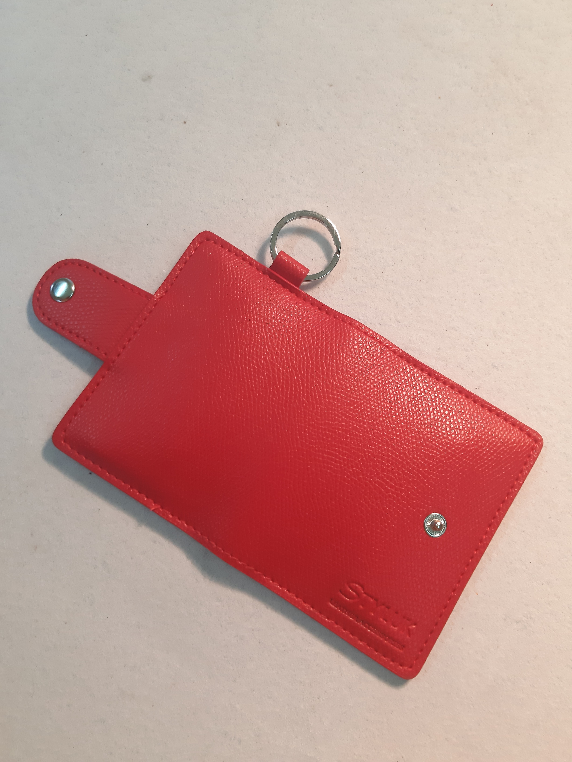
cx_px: 286
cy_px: 381
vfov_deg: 65.3
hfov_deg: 51.4
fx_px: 595
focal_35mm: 27
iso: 125
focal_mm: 3.93
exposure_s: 1/50
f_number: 1.7
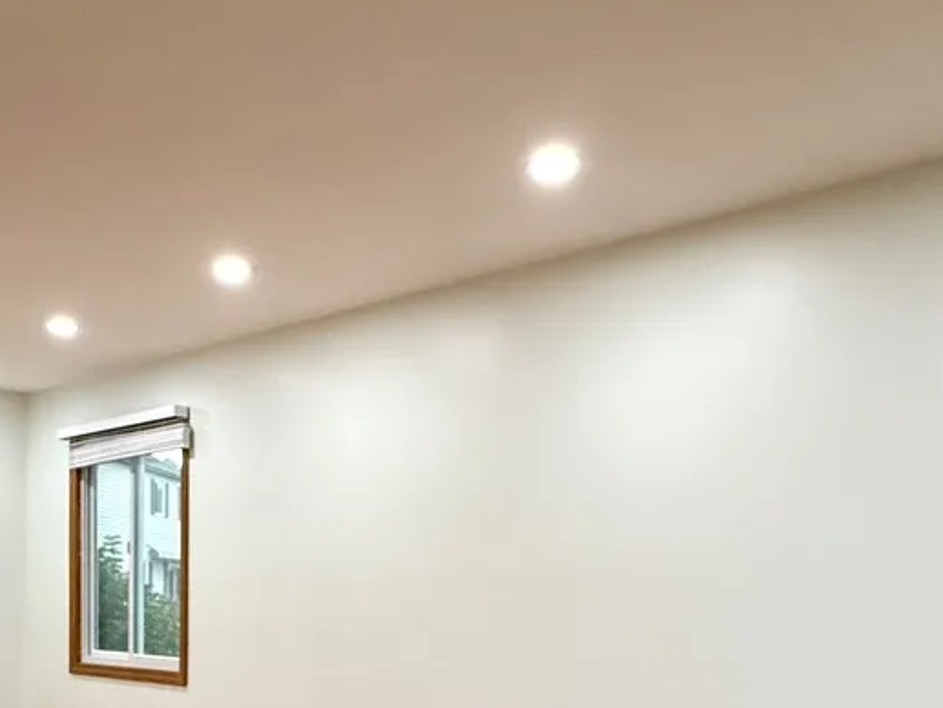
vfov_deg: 34.5
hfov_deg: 47.5
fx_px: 1063
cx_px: 370
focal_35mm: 39
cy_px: 653
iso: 200
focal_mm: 2.22
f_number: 2.2
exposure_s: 1/120
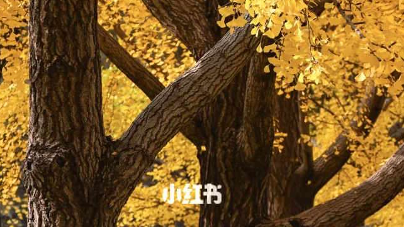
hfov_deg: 6.0
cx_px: 192
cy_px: 194
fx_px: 3824
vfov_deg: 3.4
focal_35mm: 357
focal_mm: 135
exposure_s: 1/160
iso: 125
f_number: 7.1
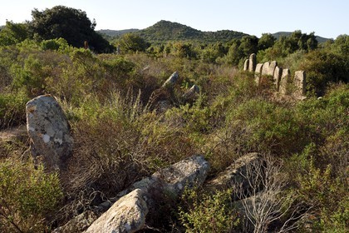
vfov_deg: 41.1
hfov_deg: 58.7
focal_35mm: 32
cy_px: 116
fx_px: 310
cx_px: 174
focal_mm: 32
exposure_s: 1/200
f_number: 11
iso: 200
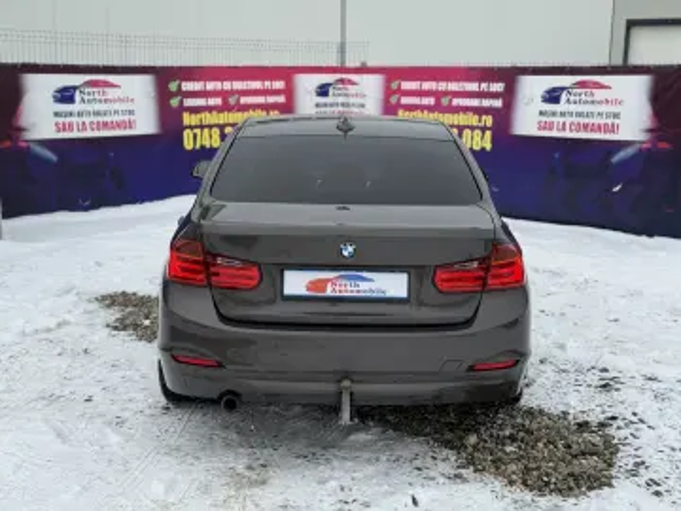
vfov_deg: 30.3
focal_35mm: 48
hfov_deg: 39.7
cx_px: 340
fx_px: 944
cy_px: 256
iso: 100
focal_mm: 6.76
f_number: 1.78
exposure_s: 1/4587
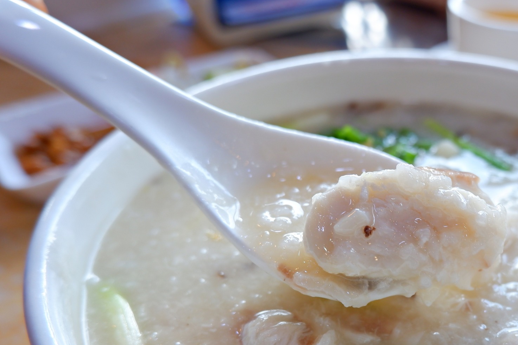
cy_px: 225
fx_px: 576
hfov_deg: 46.4
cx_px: 399
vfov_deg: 33.2
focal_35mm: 40
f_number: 3.5
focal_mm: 15
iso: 200
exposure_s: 1/45
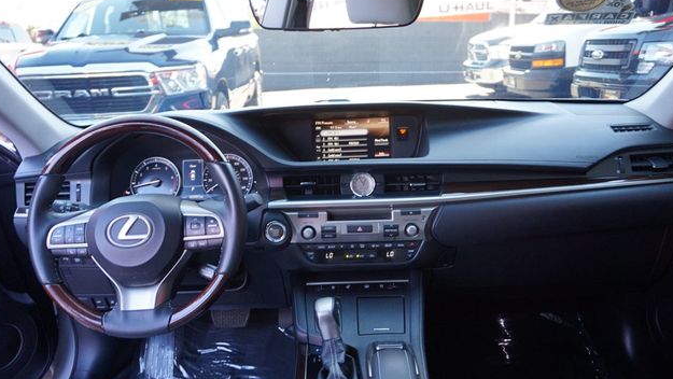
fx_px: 545
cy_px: 222
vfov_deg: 38.2
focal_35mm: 31
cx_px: 335
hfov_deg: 63.4
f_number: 4
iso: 500
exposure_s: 1/60
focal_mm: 19
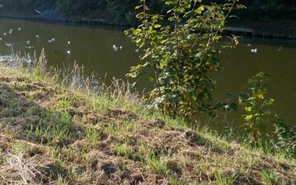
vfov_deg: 29.6
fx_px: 339
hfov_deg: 45.9
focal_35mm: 42
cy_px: 29
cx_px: 82
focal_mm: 4.5
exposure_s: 1/125
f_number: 4
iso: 80
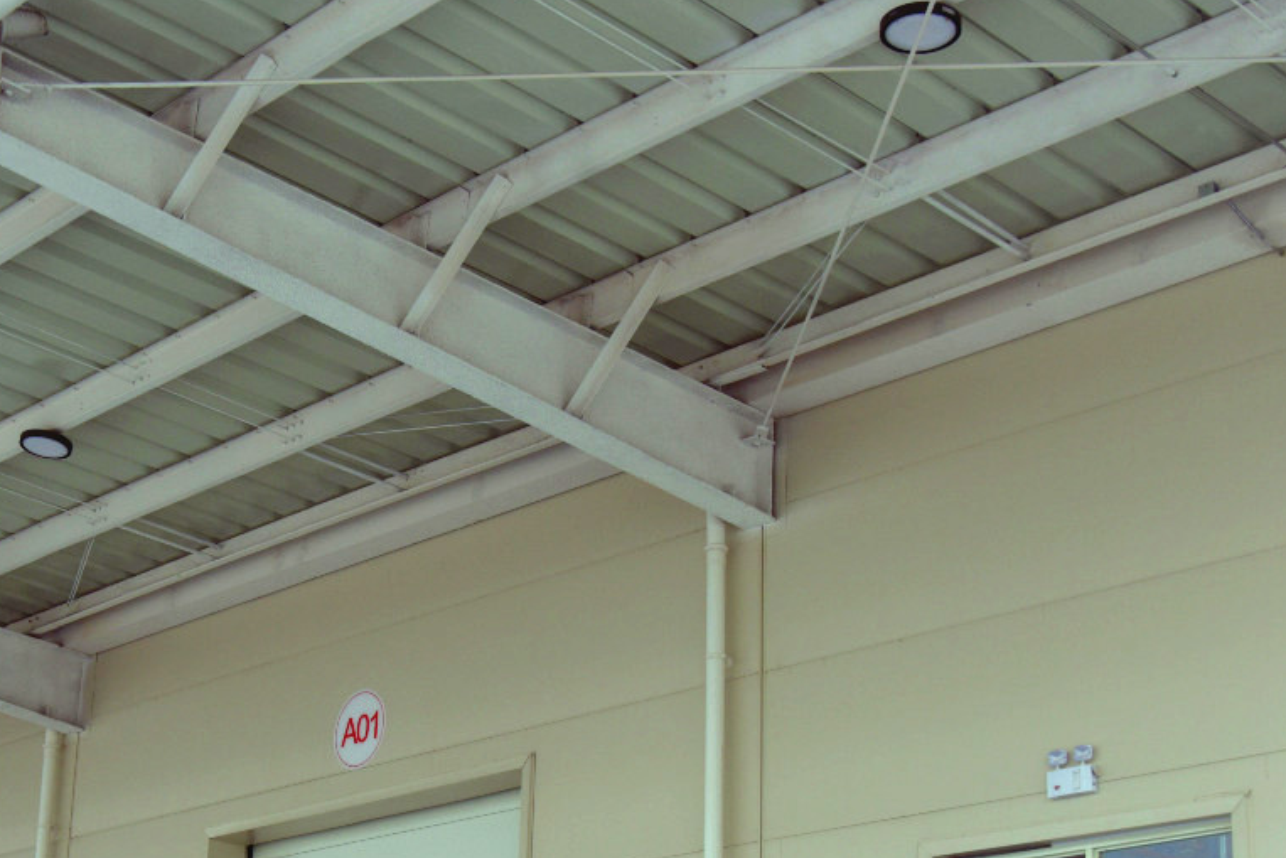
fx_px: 2322
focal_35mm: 65
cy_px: 714
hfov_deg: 30.7
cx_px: 406
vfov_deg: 20.6
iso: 1100
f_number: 4.5
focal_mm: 31
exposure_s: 1/800
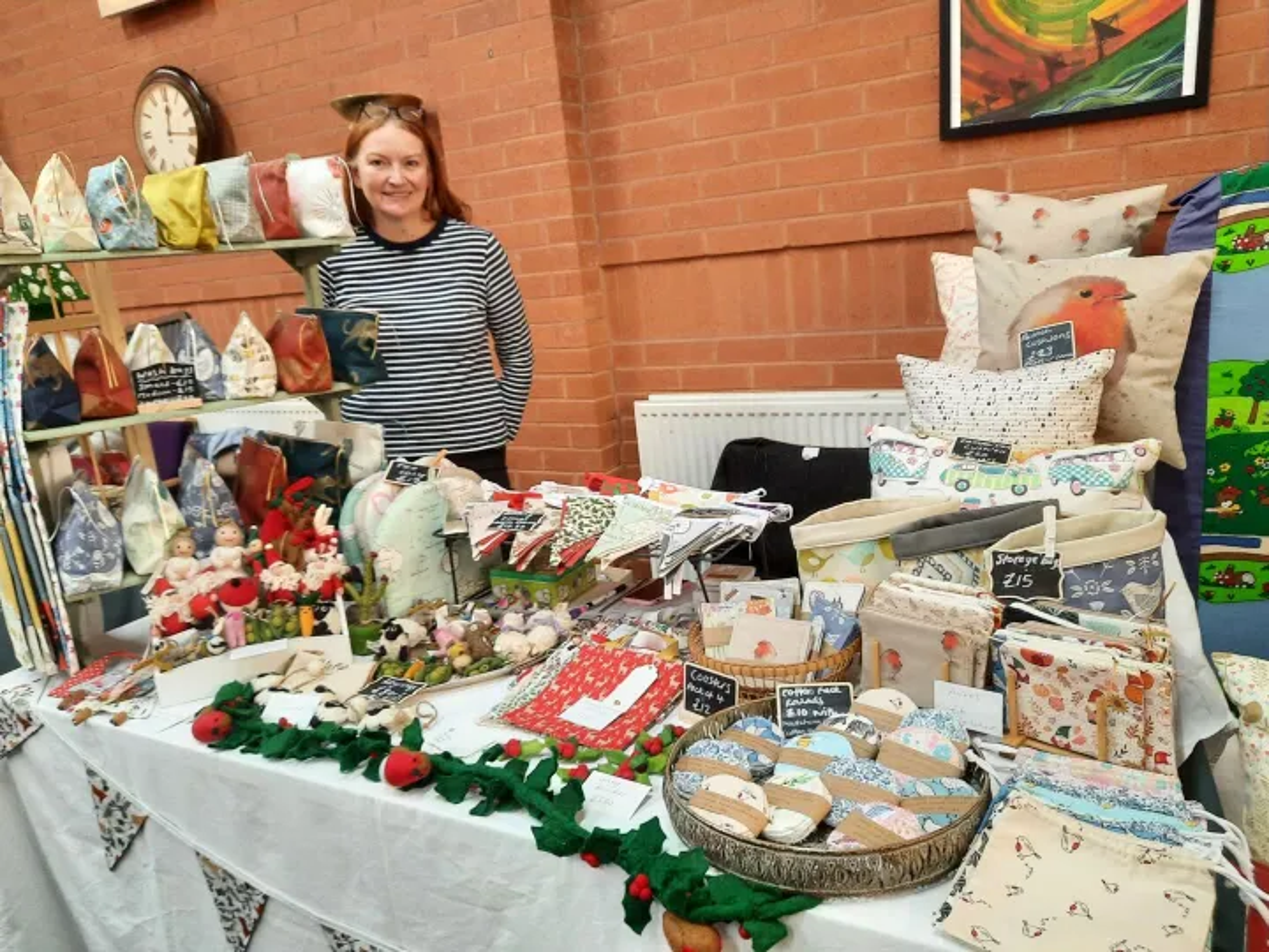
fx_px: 916
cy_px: 476
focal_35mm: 25
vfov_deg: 54.9
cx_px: 634
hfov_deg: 69.4
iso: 320
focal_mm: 4.6
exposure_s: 1/33
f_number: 2
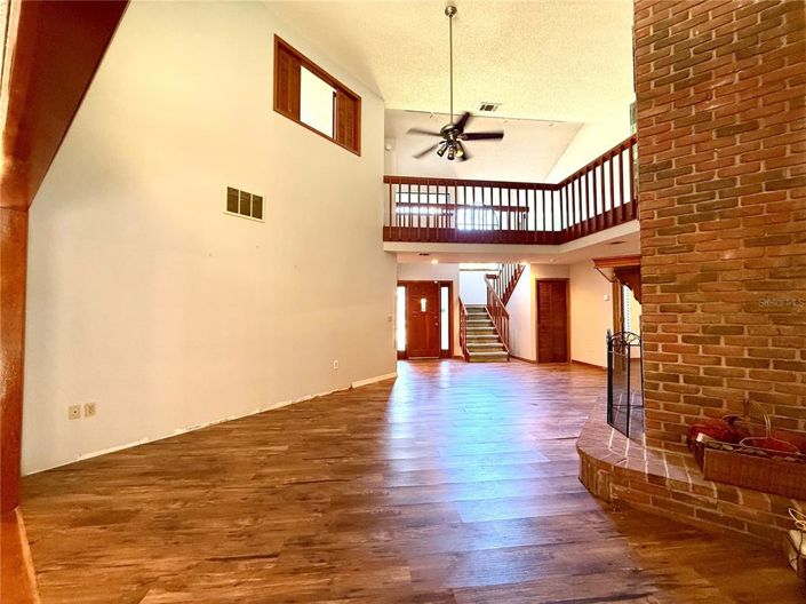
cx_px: 403
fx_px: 326
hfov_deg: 102.1
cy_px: 302
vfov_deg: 85.6
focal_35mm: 14
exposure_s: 1/60
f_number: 2.2
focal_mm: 2.22
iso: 400
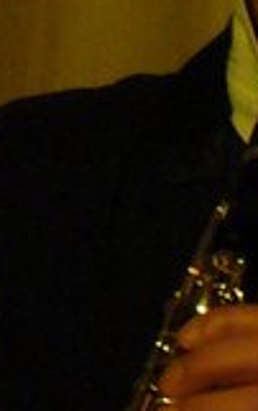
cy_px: 424
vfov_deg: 2.2
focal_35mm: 972
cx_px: 230
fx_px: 10906
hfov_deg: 1.4
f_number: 4
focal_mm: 22
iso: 200
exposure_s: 1/8
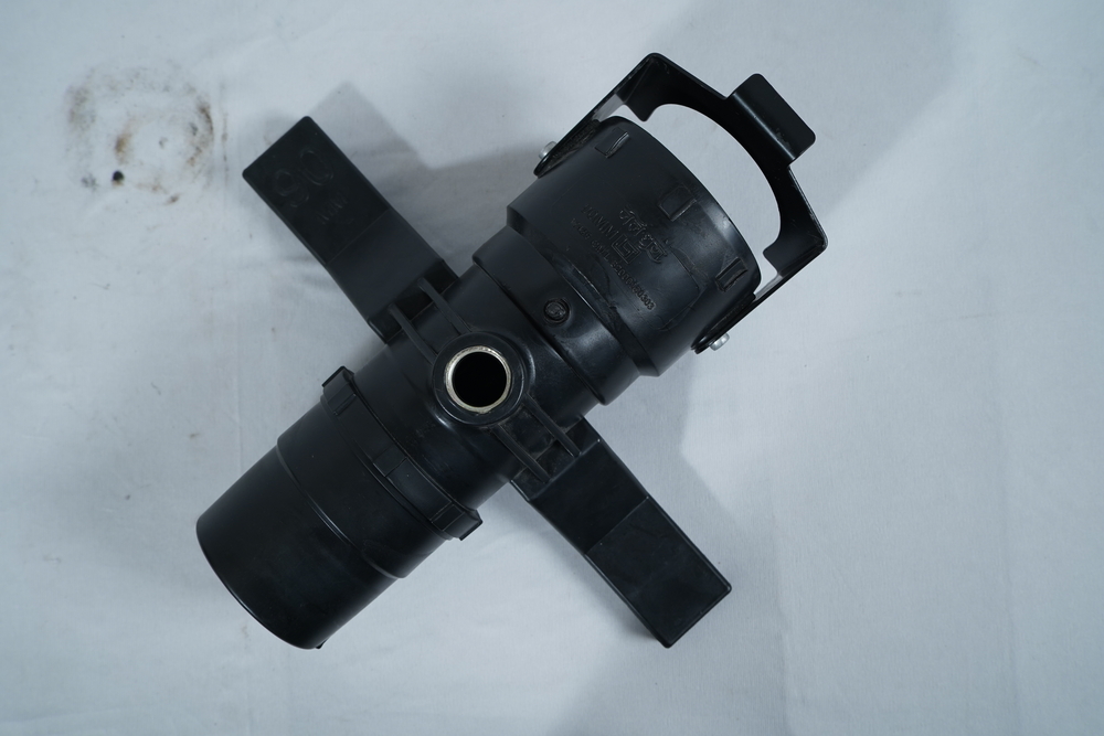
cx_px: 552
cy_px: 368
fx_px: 1104
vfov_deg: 36.9
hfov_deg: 53.1
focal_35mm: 36
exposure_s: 1/100
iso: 500
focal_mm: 36
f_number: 8
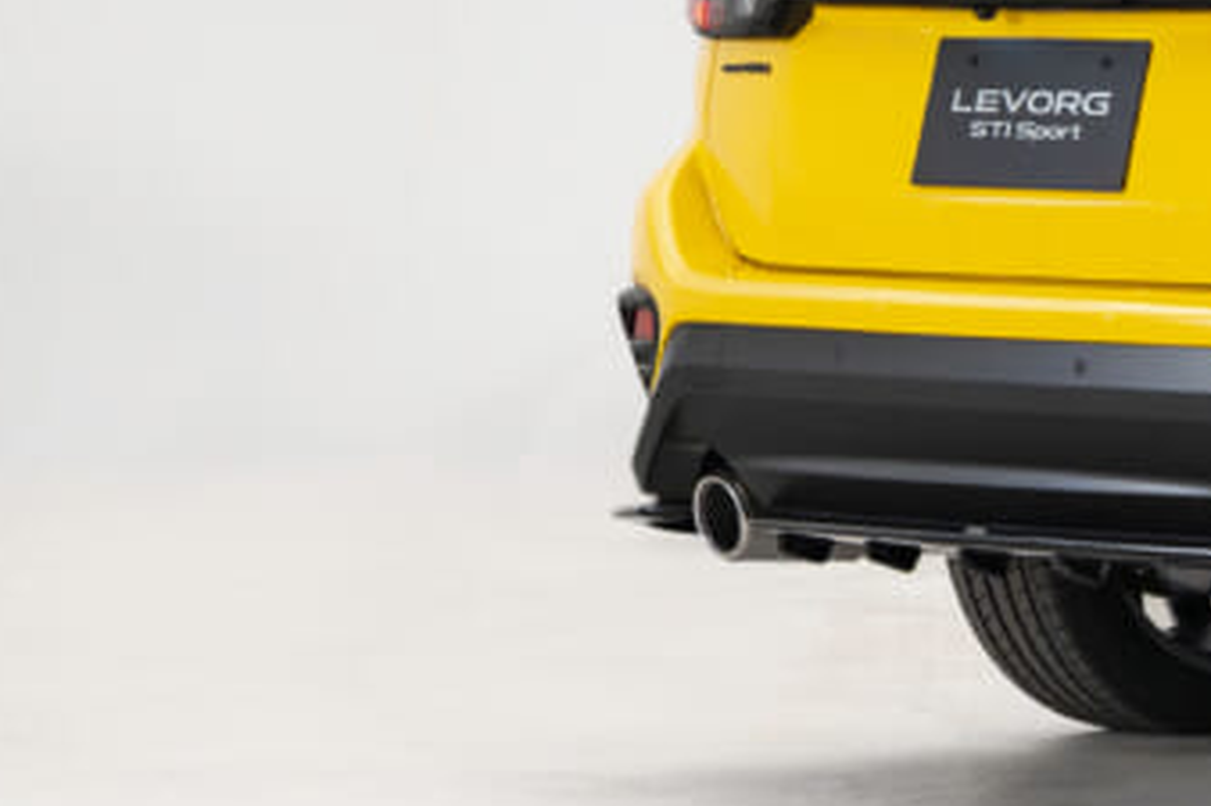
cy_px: -23
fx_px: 8271
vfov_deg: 5.6
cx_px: 2067
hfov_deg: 8.1
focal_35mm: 246
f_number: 10
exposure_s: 1/40
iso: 200
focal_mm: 65
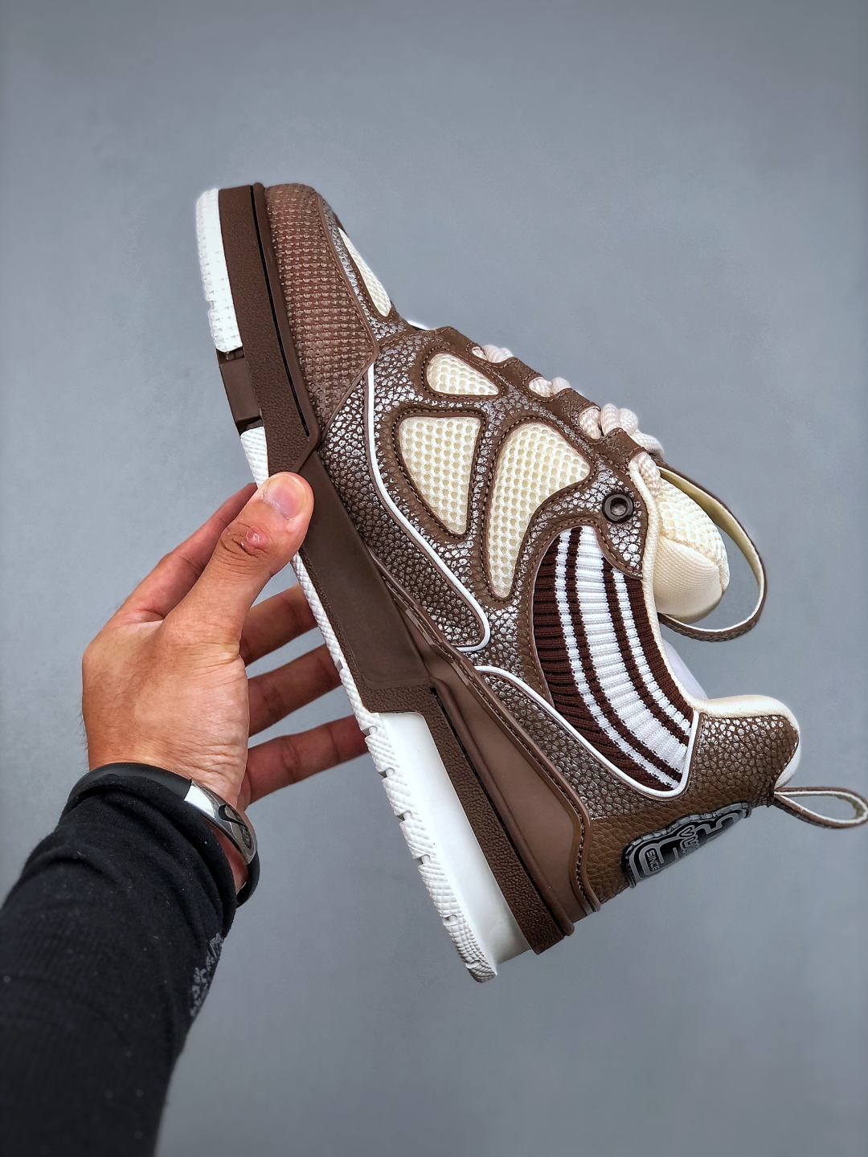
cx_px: 434
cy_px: 578
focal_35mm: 57
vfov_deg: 33.8
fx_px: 1906
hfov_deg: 25.7
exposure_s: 1/50
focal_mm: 6.6
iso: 20
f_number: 2.8
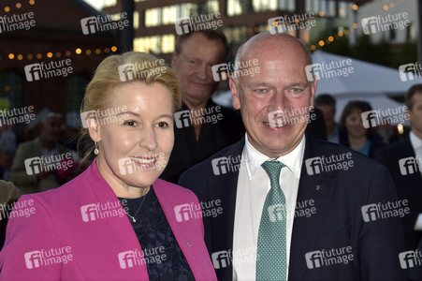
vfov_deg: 19.4
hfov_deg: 28.9
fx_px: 820
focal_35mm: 70
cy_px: 140
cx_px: 211
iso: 640
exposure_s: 1/250
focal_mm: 70
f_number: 5.6
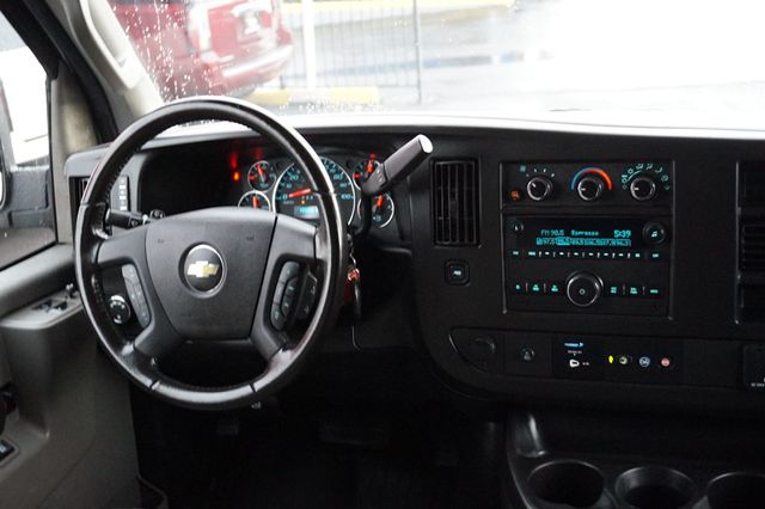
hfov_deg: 45.0
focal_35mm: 44
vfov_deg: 30.8
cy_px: 254
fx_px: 924
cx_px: 382
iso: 3200
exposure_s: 1/50
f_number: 4.5
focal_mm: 29
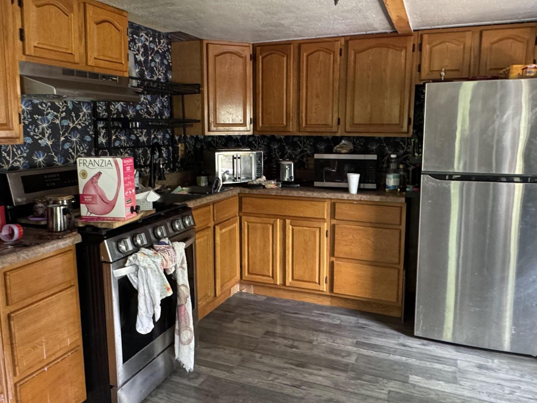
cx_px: 258
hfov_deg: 63.4
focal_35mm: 28
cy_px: 187
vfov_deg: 49.7
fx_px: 434
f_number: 2.2
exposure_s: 1/60.2
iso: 640
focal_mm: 2.22
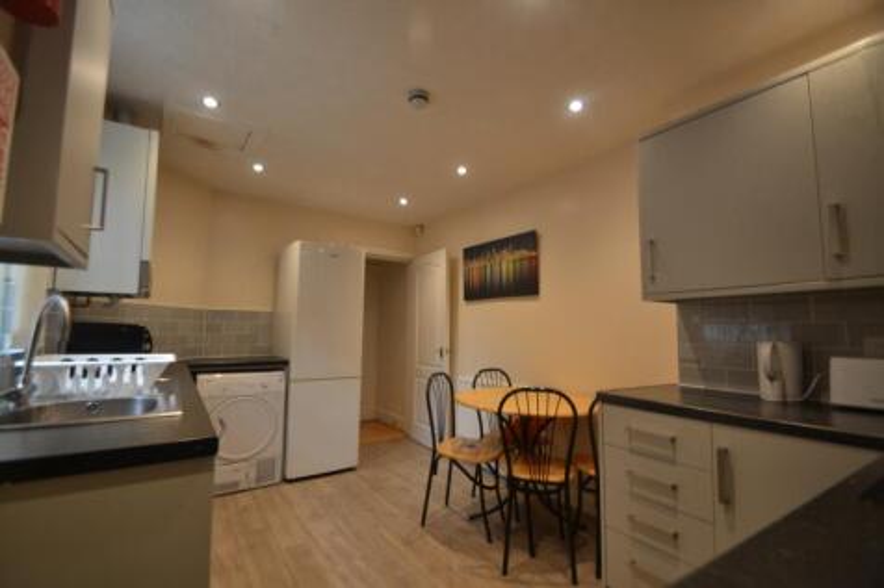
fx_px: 368
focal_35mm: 15
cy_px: 294
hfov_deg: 100.4
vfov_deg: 77.3
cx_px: 442
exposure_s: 1/60
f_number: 3.5
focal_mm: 10
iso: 400
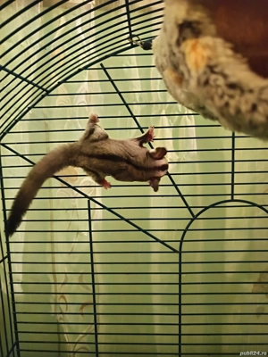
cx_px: 134
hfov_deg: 56.8
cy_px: 178
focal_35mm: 24
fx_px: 248
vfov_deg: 71.6
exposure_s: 1/10
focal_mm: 5.31
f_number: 1.7
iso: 7709
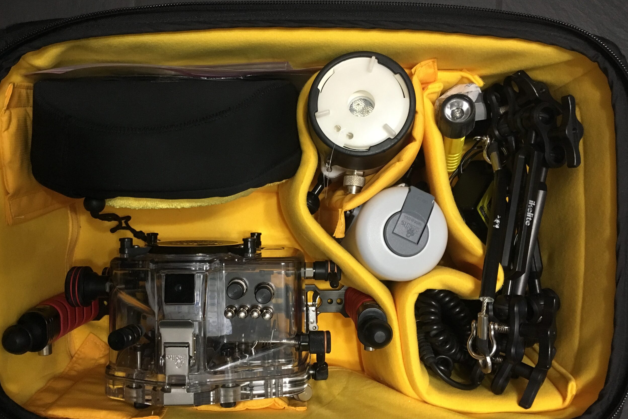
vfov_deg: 42.3
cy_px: 232
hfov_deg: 60.3
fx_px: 541
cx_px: 306
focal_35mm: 31
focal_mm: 4.15
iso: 200
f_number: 2.2
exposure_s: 1/20
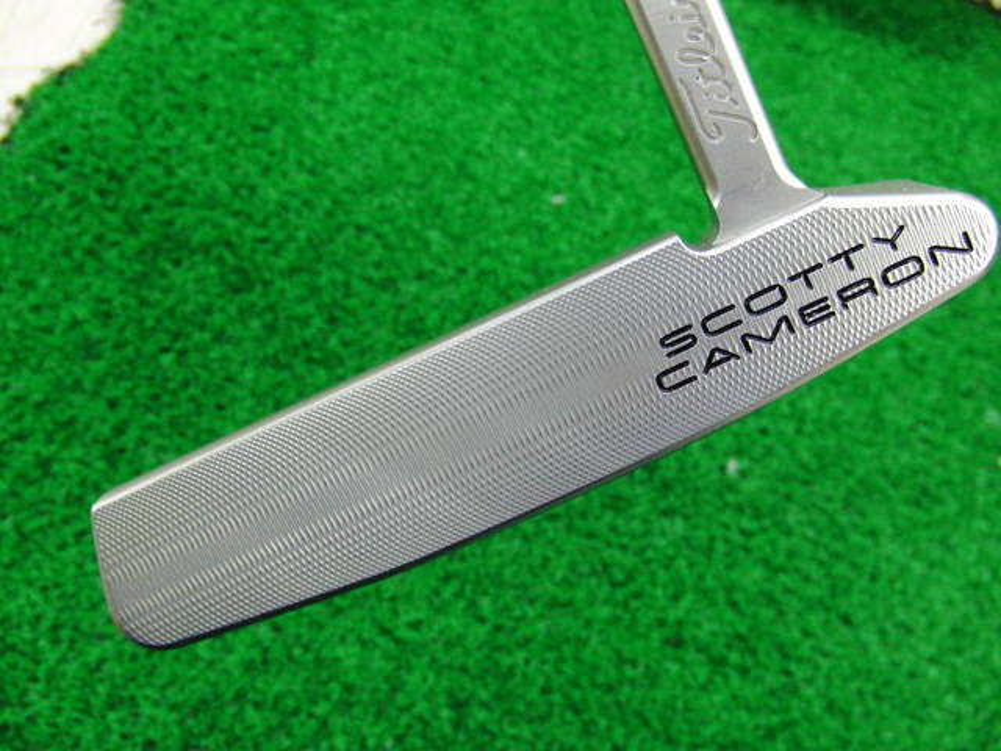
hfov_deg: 50.1
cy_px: 376
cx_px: 500
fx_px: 1070
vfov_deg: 38.7
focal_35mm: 37
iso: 400
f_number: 3.6
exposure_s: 1/30
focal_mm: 6.42
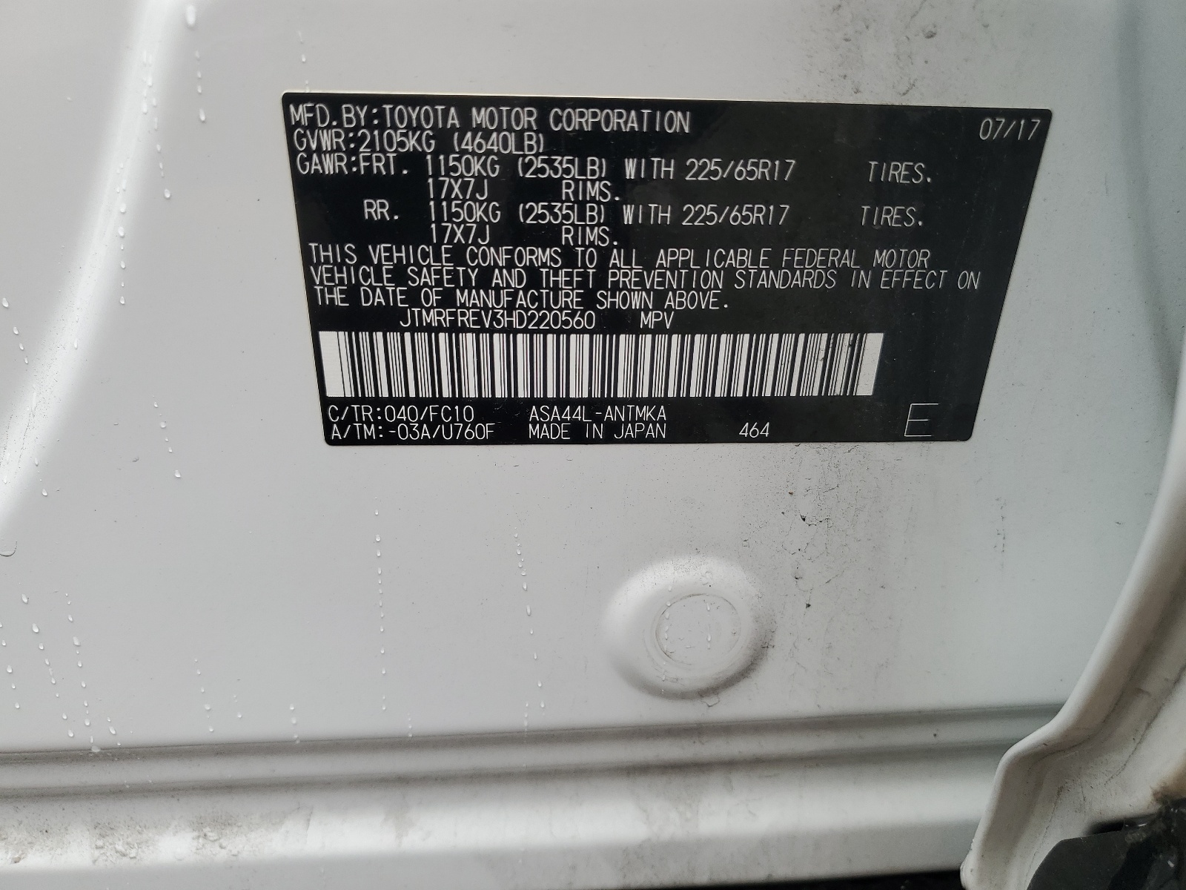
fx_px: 891
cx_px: 593
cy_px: 445
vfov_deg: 53.1
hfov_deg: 67.3
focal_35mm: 26
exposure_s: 1/312
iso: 50
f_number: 1.5
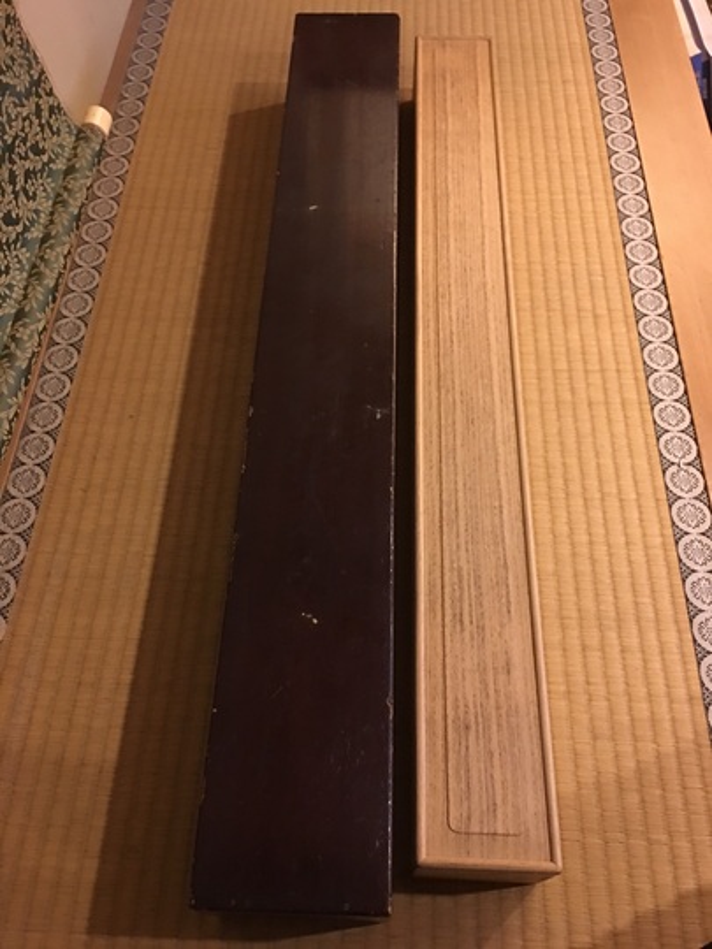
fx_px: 795
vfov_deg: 61.7
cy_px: 474
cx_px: 356
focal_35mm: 29
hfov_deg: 48.2
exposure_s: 1/4
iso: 100
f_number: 2.2
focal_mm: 4.15
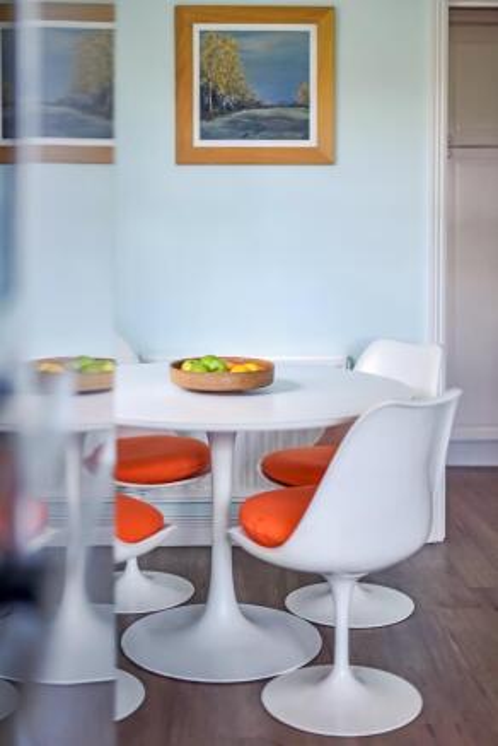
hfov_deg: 27.0
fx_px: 1036
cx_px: 249
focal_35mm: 50
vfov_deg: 39.6
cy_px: 373
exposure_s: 1/640
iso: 400
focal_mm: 50
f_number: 1.4
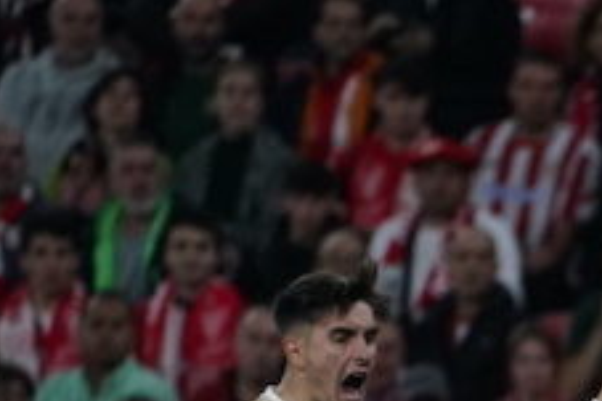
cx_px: 947
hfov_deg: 1.7
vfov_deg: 1.1
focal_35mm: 1204
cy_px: 640
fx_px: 20118
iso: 3200
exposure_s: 1/1000
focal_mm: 376
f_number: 5.6
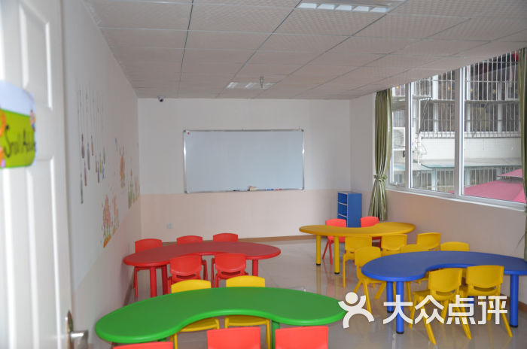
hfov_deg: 59.6
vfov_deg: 41.6
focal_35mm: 32
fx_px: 460
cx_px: 264
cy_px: 174
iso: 720
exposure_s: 1/60
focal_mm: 21
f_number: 3.8
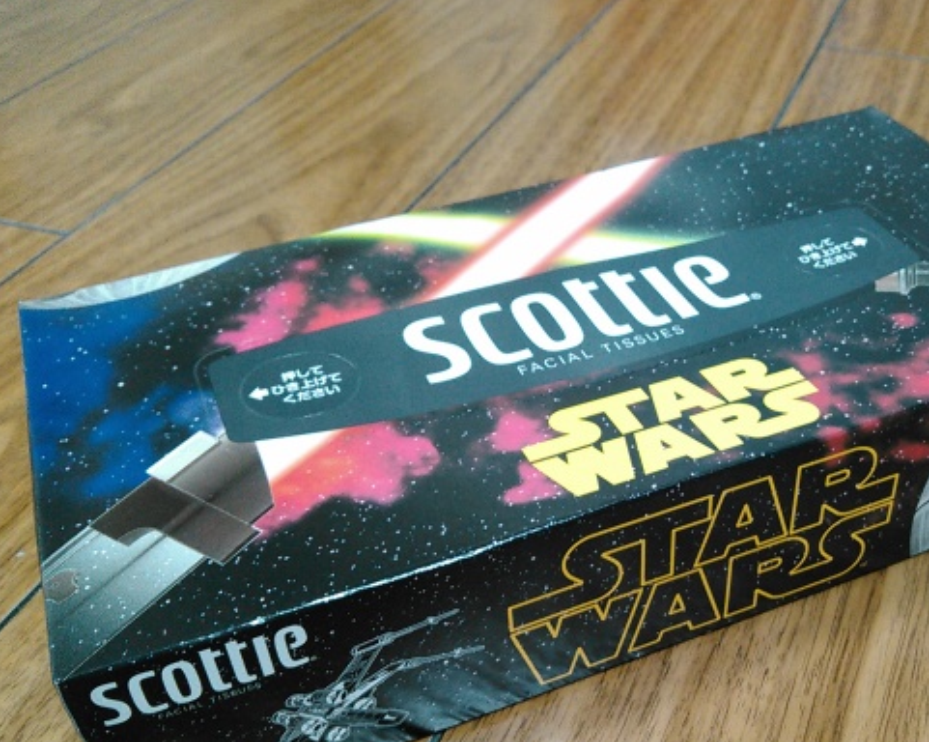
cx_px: 608
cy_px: 431
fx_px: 1071
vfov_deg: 38.1
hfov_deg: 46.2
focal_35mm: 39
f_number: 2.4
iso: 500
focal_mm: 4
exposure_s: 1/15.1
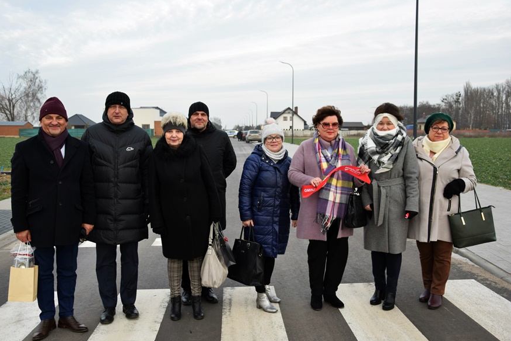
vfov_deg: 35.9
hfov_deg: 51.9
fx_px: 525
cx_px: 249
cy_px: 173
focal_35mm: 37
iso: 100
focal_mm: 24
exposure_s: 1/100
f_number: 4.5
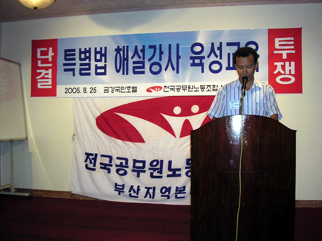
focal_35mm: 38
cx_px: 161
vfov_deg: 37.7
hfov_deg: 49.0
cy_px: 120
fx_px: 353
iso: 133
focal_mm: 5.8
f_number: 2.8
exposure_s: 1/60.1
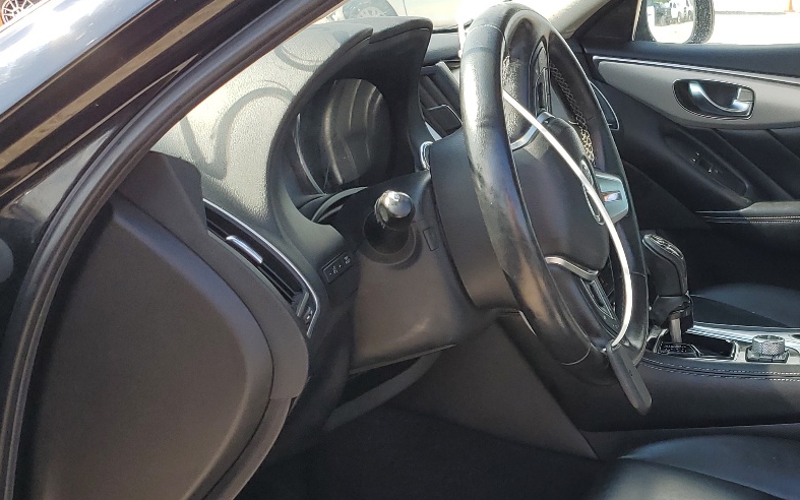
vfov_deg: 23.0
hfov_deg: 34.7
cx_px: 678
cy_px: 351
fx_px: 1221
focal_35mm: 56
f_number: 1.5
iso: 50
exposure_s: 1/526
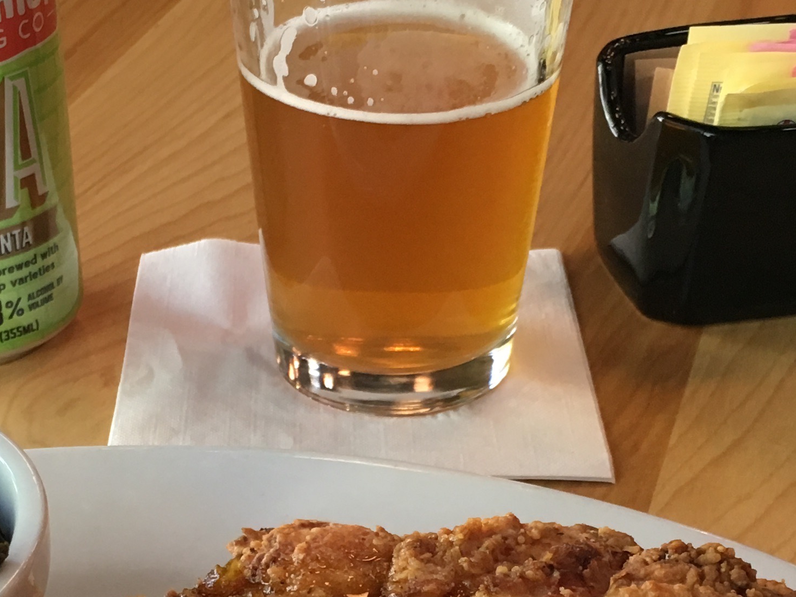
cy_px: 553
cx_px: 268
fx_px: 1839
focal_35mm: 80
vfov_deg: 18.1
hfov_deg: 24.3
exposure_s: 1/30
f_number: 2.2
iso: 100
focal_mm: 4.15
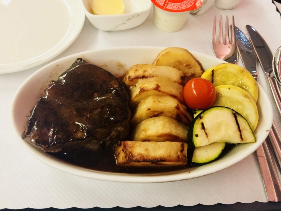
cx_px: 140
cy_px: 106
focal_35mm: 29
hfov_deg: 61.7
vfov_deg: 48.2
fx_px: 235
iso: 100
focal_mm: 4.15
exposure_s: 1/10
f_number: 2.2
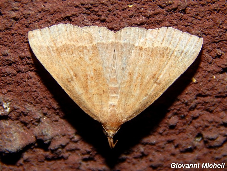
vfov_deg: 8.1
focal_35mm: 184
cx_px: 114
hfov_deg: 10.7
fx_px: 1207
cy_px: 86
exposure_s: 1/30
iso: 200
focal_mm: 32.8
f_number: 10.5
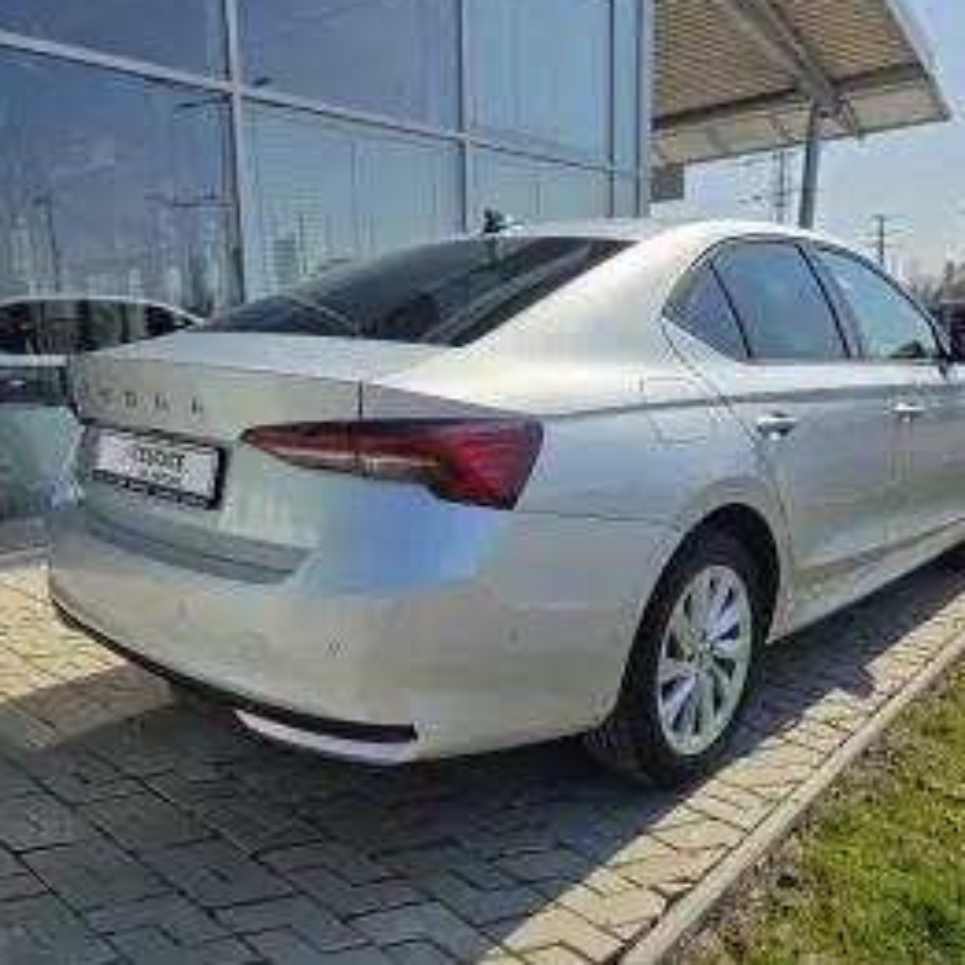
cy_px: 477
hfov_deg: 57.3
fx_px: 883
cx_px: 455
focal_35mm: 28
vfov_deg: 57.3
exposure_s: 1/7944
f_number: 1.7
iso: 64
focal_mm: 6.3
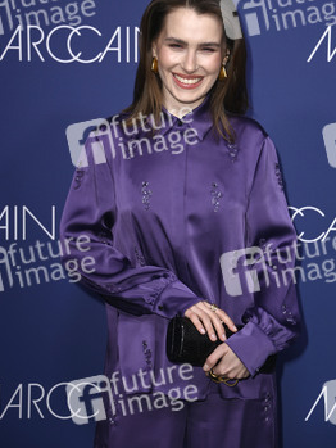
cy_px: 202
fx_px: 1423
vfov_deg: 17.9
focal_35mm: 110
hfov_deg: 13.5
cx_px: 169
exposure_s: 1/250
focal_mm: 100
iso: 640
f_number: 5.6
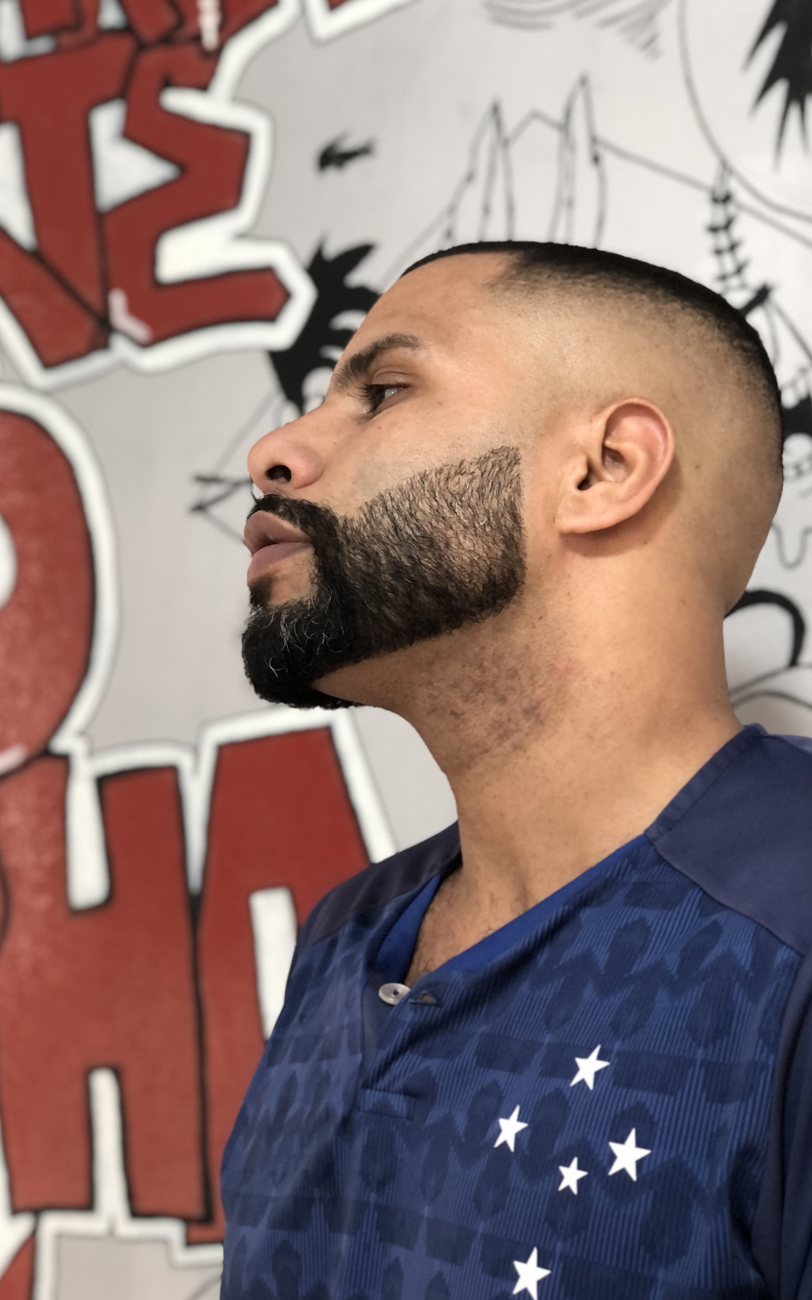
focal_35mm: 61
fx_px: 2160
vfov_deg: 33.5
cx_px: 450
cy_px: 652
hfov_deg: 21.3
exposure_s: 1/30
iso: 100
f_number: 2.8
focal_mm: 6.6
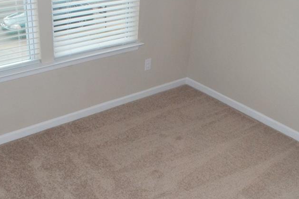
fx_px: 365
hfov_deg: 44.4
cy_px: 133
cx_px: 125
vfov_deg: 30.3
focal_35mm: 44
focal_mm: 18
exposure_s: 1/60
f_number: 11
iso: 800
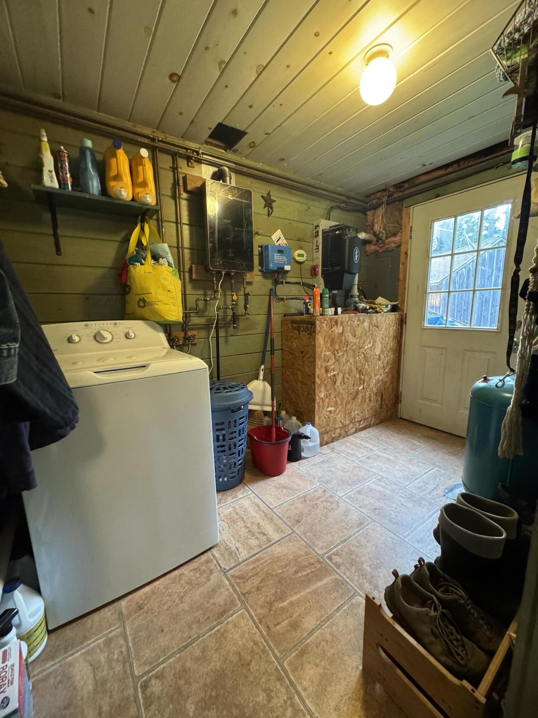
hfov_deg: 85.7
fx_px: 290
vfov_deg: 102.1
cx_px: 269
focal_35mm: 14
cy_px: 359
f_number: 2.2
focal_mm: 2.22
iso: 1000
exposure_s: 1/60
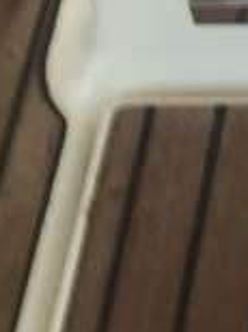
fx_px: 1734
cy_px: -524
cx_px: 563
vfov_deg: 9.5
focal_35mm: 181
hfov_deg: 7.7
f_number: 2.2
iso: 32
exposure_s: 1/50
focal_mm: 4.15
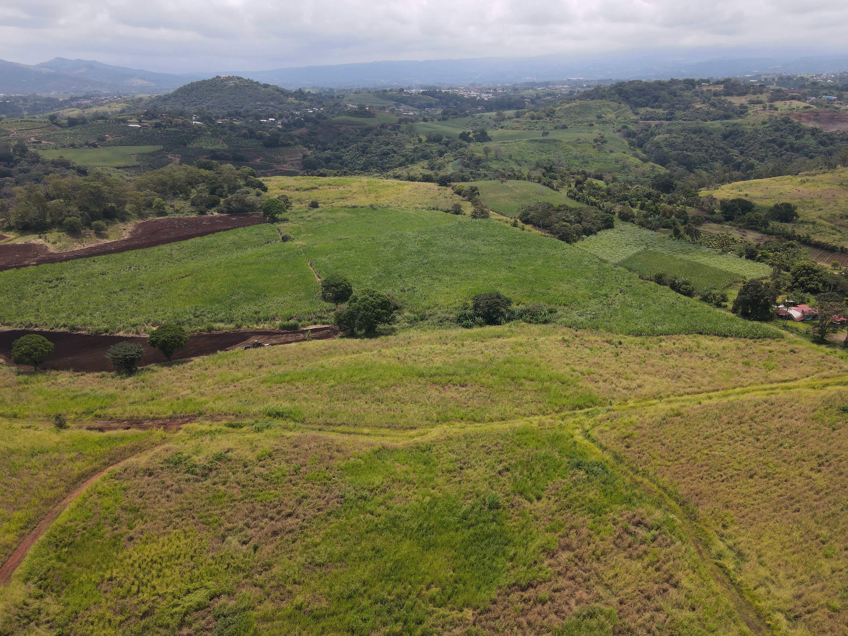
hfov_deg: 71.6
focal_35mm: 24
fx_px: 588
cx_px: 424
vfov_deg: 56.8
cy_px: 318
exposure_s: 1/640
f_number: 2.8
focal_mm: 4.5
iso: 100
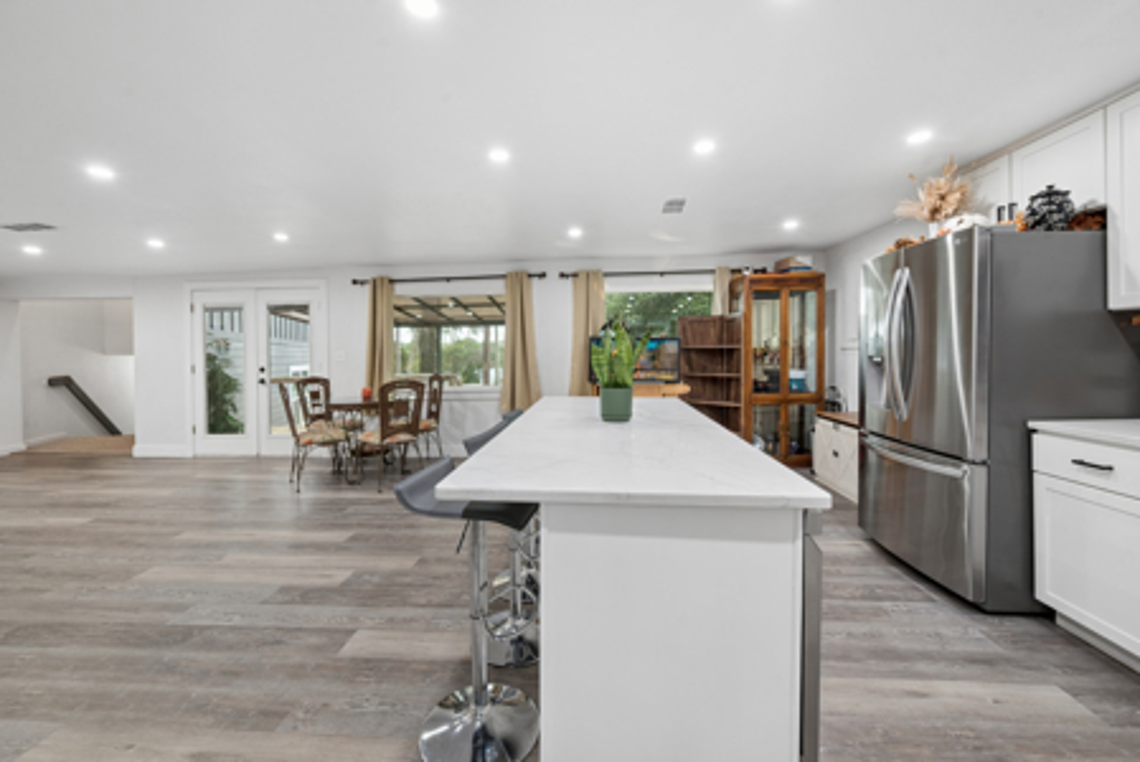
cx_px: 570
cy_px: 381
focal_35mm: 14
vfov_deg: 81.3
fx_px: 444
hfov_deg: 104.2
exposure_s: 1/30
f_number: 8
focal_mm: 14
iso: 400
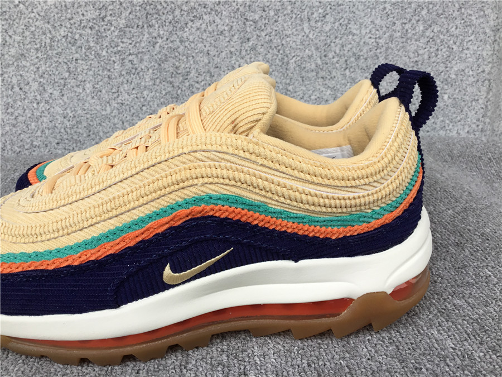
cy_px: 188
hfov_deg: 58.4
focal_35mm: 31
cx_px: 251
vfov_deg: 45.4
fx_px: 450
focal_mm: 3.3
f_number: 2.4
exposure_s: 1/105
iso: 25
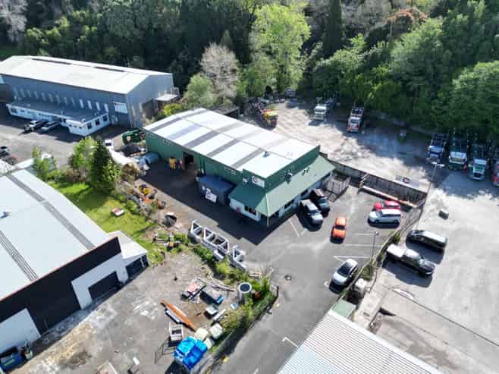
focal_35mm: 24
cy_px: 187
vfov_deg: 56.8
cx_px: 250
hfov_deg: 71.6
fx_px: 346
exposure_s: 1/1600
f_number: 1.7
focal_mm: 6.72
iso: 100
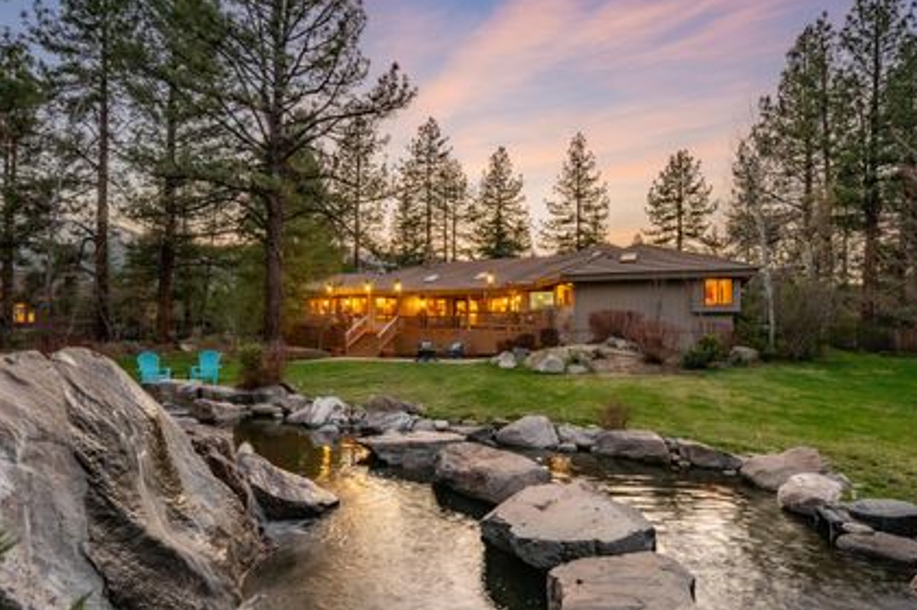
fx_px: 484
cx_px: 457
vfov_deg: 64.2
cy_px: 347
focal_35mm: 19
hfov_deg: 86.9
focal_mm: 16
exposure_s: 1/5
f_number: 9
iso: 800
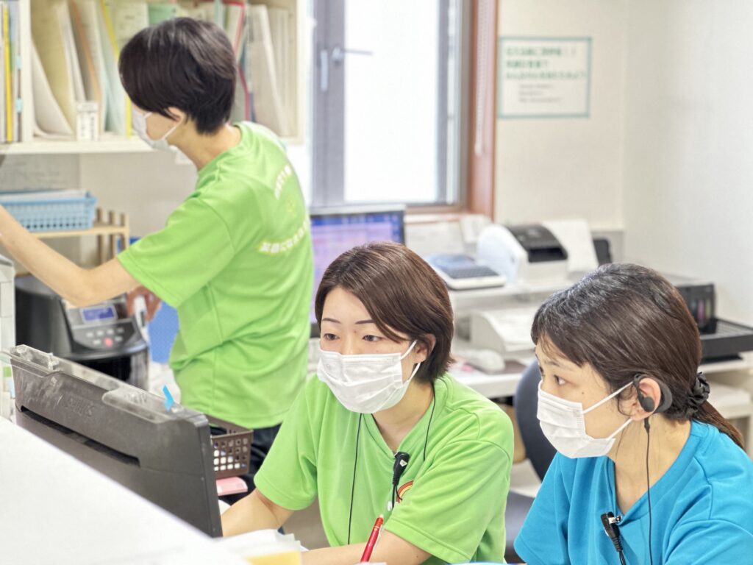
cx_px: 376
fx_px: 1675
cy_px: 282
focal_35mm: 77
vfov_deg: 19.1
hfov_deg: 25.3
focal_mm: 9
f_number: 2.8
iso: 400
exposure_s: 1/30
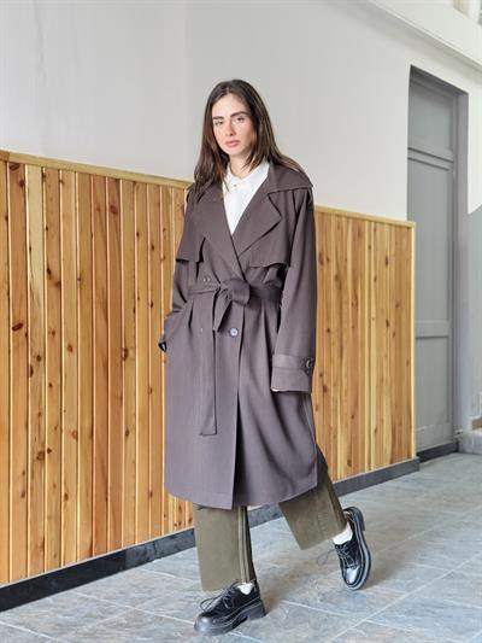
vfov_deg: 39.6
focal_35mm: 48
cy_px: 322
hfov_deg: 30.3
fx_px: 891
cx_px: 241
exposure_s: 1/25
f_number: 1.78
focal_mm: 6.76
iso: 400
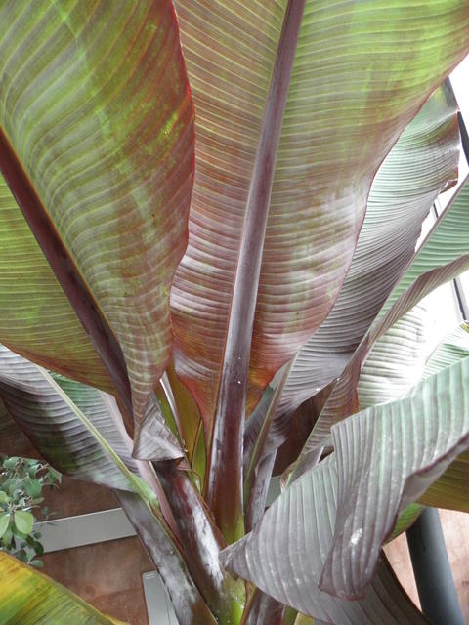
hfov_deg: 53.1
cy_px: 312
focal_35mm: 26
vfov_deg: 67.3
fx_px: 470
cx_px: 234
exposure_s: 1/6
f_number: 2.8
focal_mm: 4.6
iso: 400
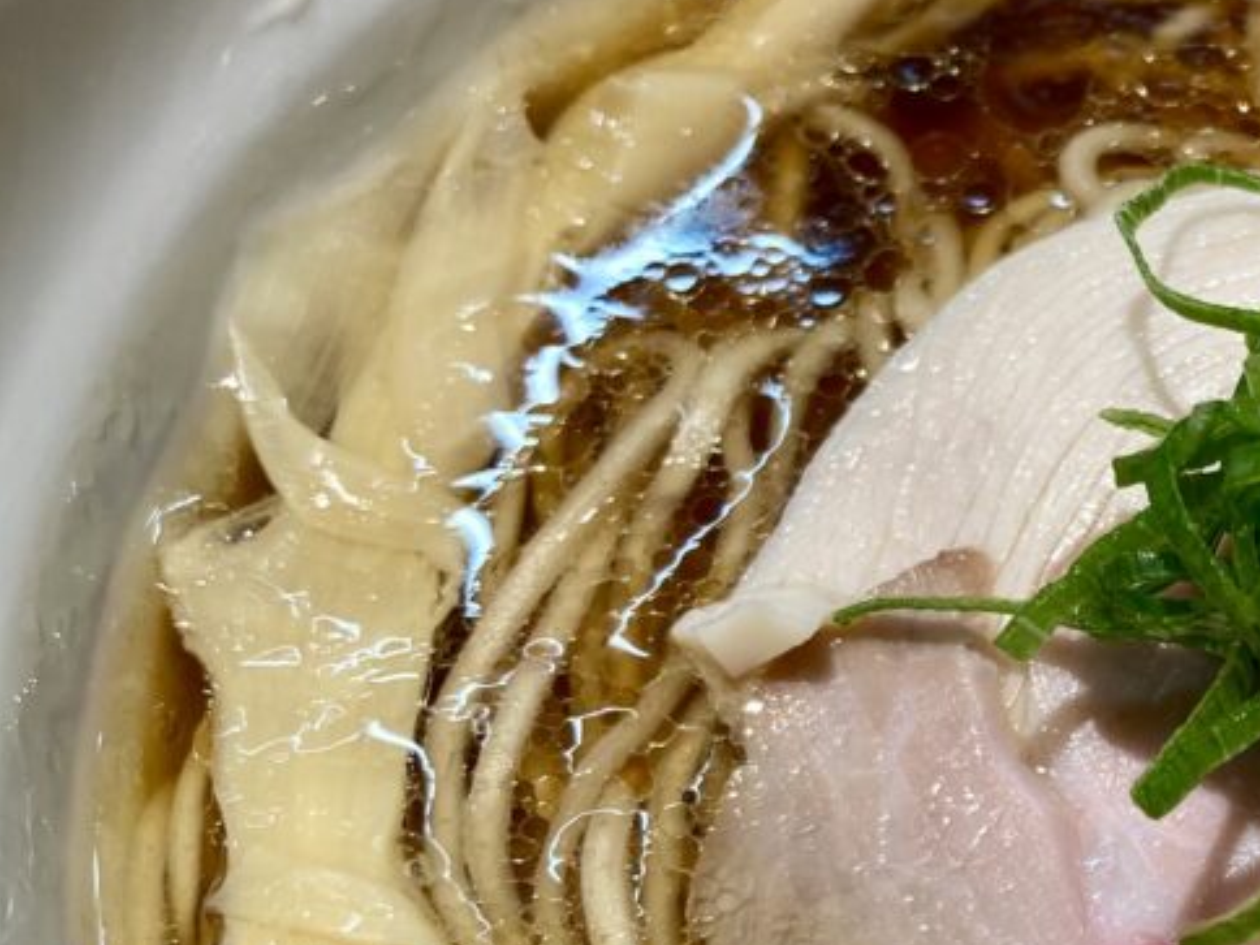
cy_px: 648
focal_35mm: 74
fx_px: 2694
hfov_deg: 24.2
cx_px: 1455
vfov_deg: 19.8
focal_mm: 3.99
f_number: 1.8
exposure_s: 1/100
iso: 32
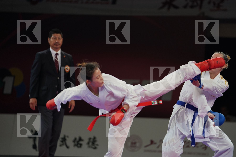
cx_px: 118
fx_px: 1311
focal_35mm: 200
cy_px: 78
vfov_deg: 6.9
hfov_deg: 10.3
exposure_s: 1/1000
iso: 1600
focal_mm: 200
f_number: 2.8
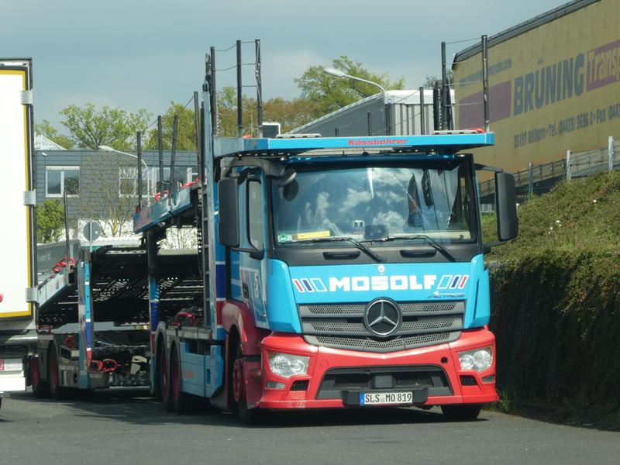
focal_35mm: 200
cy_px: 232
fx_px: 3582
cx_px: 310
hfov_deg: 9.9
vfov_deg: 7.4
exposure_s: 1/200
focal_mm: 35.8
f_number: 5.6
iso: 80
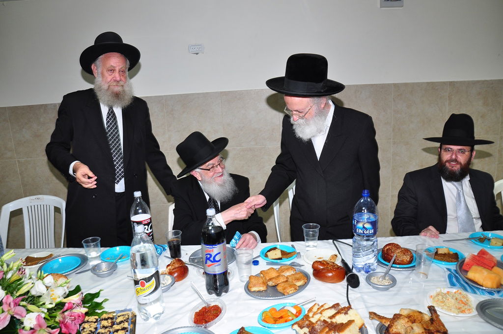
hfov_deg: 70.5
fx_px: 356
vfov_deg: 50.3
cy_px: 167
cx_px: 252
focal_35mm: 26
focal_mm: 17
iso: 400
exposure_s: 1/60
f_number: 6.3
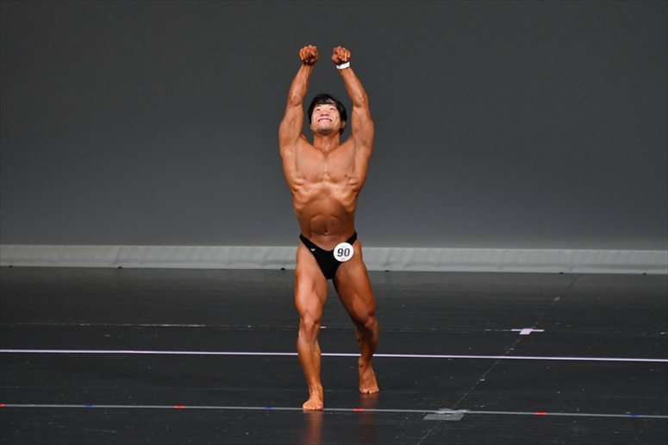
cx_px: 334
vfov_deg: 4.4
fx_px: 5842
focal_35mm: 315
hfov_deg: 6.5
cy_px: 222
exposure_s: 1/400
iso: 4000
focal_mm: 210
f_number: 5.6
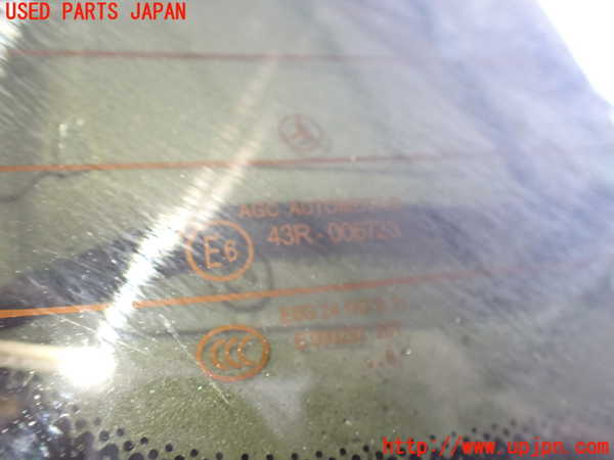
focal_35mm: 30
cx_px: 307
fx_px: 532
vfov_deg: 46.8
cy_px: 230
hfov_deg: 60.0
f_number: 2.3
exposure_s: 1/40
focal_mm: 5.4
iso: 800
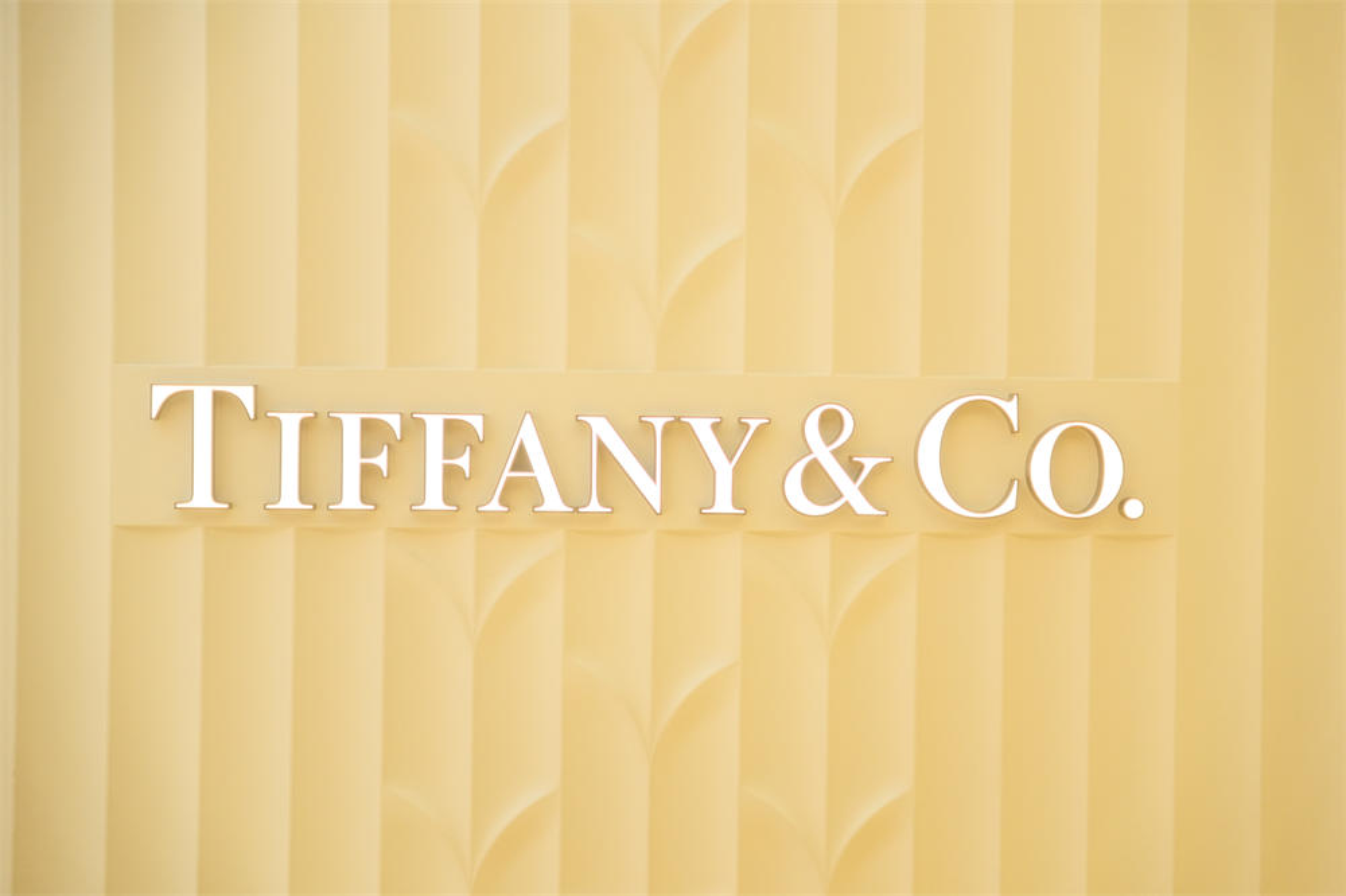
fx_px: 2205
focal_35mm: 59
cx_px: 673
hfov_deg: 33.9
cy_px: 448
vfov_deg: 23.0
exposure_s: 1/100
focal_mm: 39.5
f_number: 2.8
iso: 1250
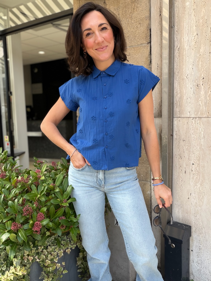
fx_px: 244
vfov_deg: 60.0
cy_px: 140
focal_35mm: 30
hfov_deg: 46.8
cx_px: 106
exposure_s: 1/121
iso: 20
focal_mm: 2.71
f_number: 1.9
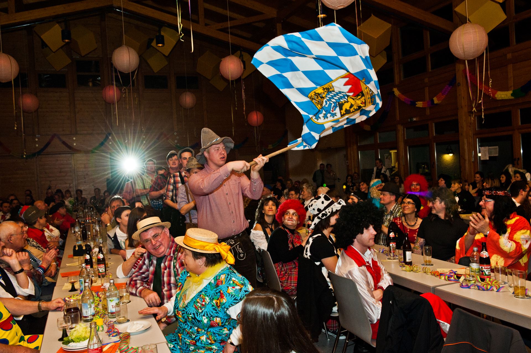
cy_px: 176
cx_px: 266
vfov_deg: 41.1
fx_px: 472
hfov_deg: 58.8
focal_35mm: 32
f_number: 9
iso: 1600
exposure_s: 1/200
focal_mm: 32
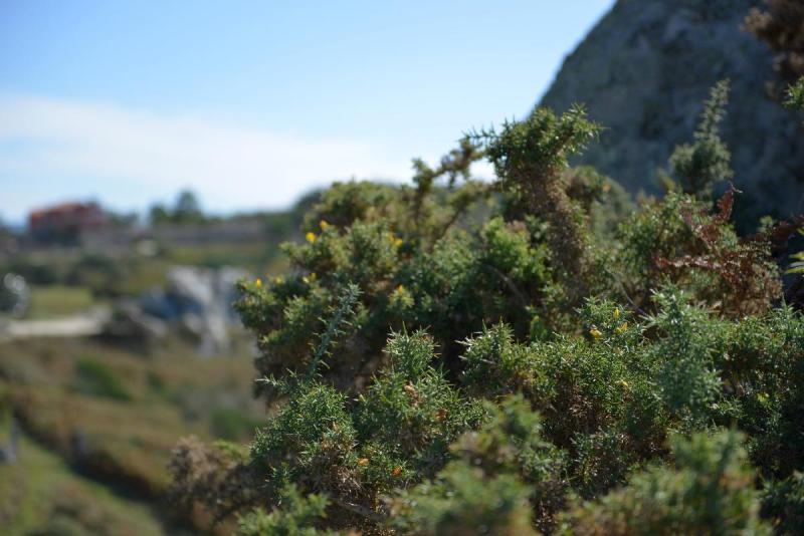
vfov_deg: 21.9
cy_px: 268
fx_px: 1385
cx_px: 402
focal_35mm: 62
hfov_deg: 32.4
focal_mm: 62
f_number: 2.8
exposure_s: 1/2000
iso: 160
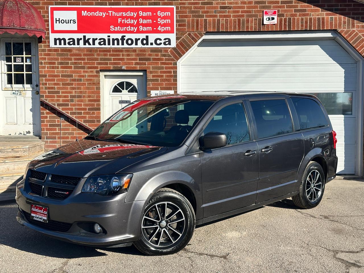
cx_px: 182
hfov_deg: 39.7
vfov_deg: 30.3
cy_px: 136
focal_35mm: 48
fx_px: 505
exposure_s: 1/4184
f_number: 1.78
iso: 64
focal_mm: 6.86
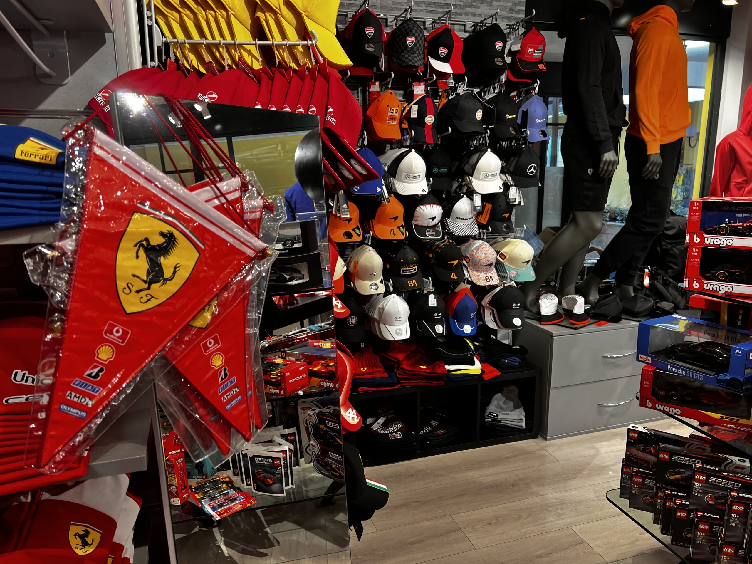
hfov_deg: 67.3
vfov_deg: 53.1
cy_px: 282
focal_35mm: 26
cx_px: 376
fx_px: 565
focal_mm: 5.7
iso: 80
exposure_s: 1/100
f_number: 1.5
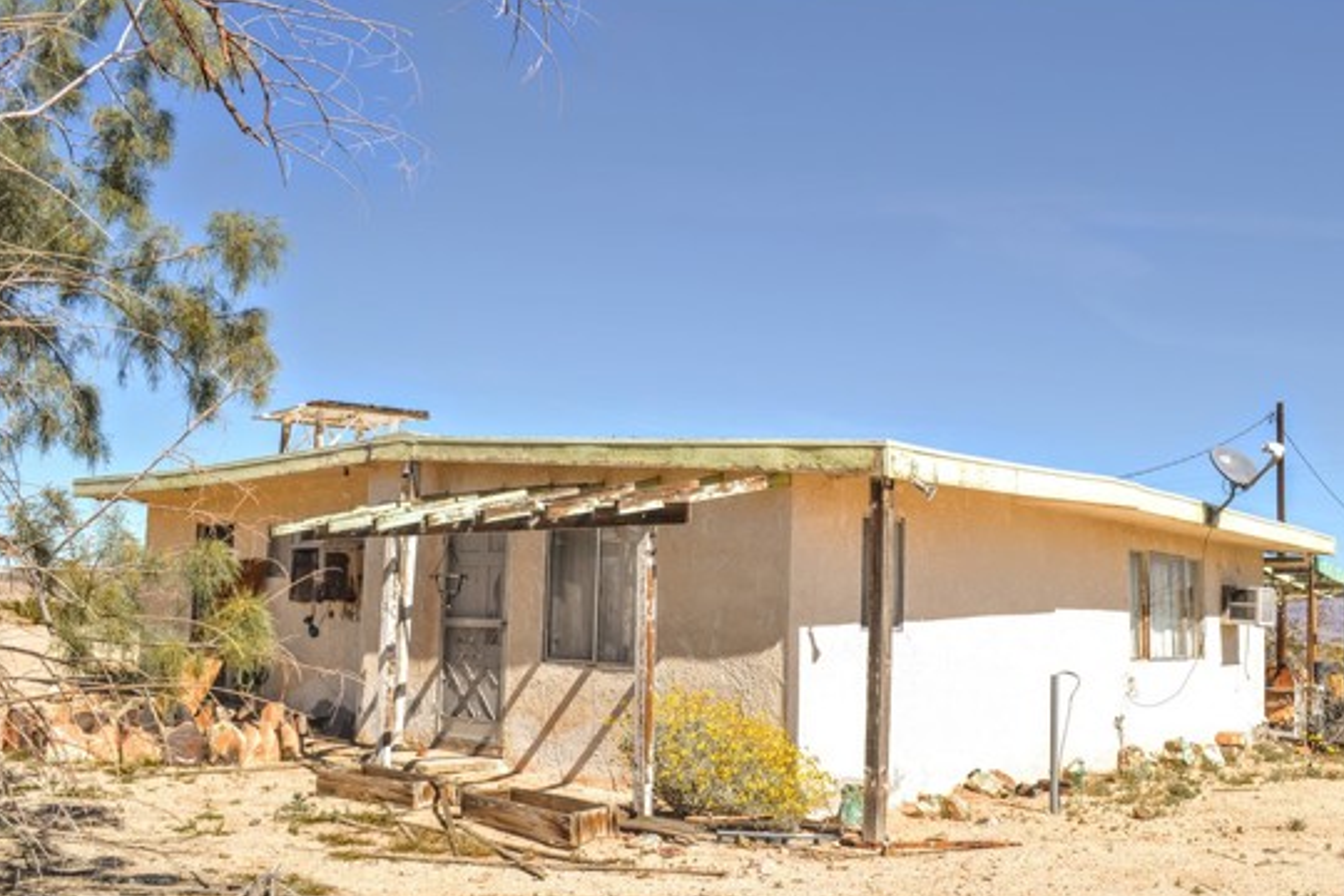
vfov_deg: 41.0
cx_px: 737
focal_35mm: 32
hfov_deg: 58.6
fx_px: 1195
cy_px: 504
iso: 100
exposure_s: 1/320
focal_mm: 18
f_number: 9
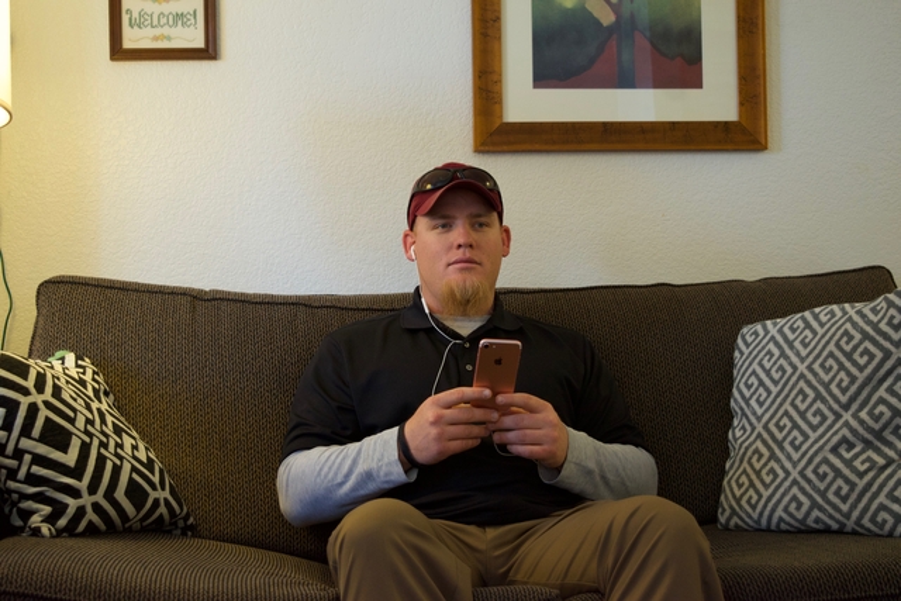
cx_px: 450
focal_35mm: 52
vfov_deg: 25.8
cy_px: 300
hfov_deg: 37.8
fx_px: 1314
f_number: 4.5
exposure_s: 1/60
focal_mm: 35
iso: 1250
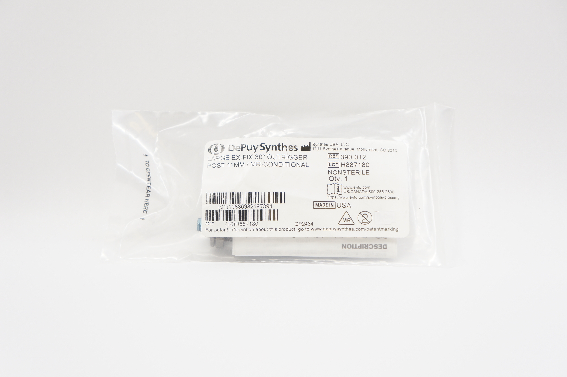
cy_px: 188
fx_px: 1062
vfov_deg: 20.1
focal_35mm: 68
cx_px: 284
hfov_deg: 29.9
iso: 400
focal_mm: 45
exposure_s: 1/80
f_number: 5
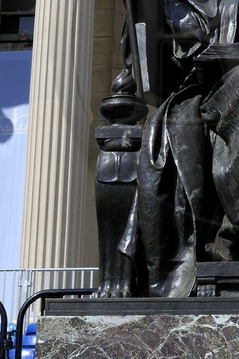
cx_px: 259
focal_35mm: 146
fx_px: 1456
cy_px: 42
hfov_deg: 9.3
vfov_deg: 13.9
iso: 200
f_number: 14
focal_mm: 48
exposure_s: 1/160
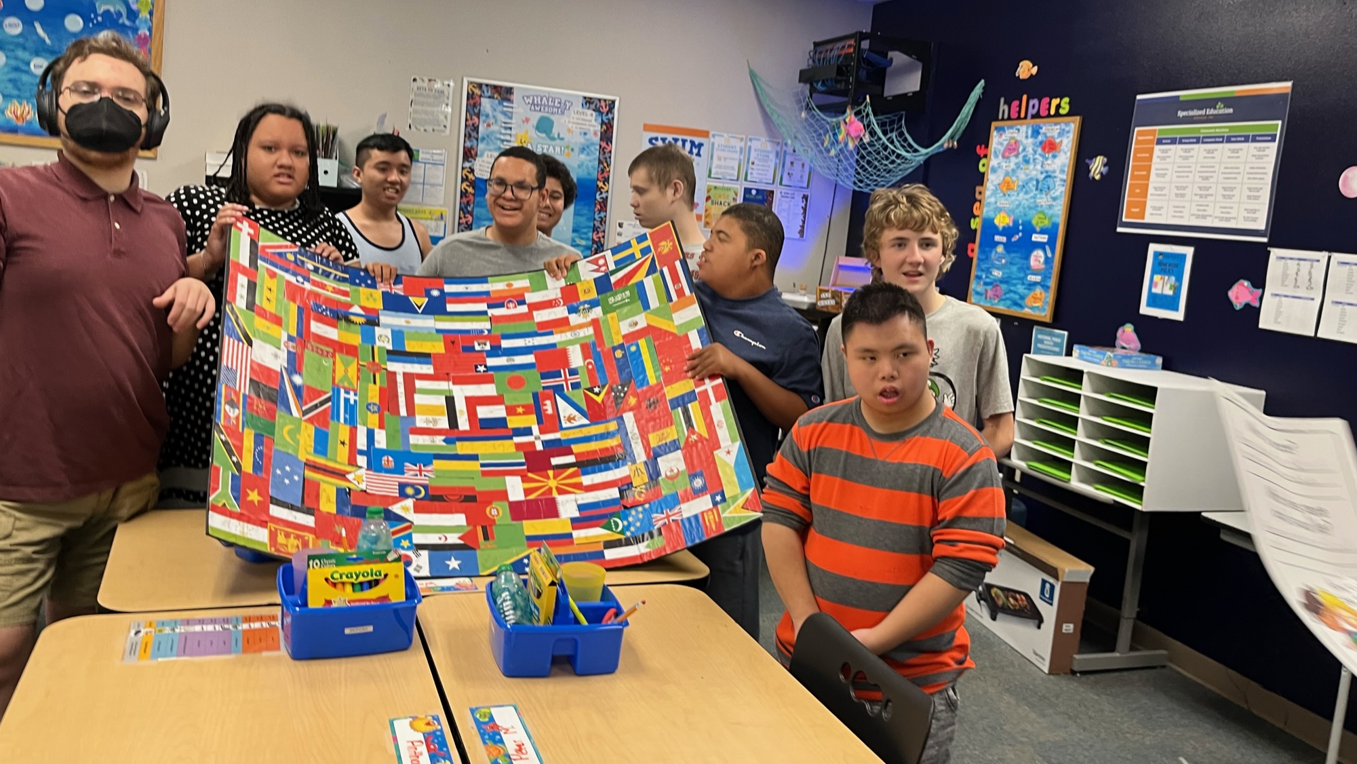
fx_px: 1044
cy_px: 327
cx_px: 673
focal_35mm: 29
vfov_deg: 40.1
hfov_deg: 66.1
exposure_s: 1/60
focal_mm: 5.1
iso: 200
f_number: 1.6
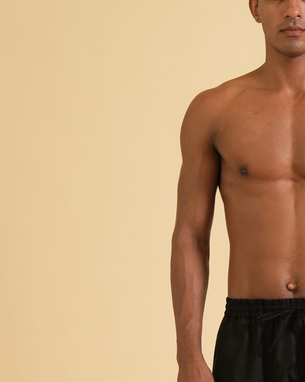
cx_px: 295
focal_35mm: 168
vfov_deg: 11.4
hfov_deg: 9.1
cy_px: 360
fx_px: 1896
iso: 500
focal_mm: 63
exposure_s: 1/125
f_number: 4.5
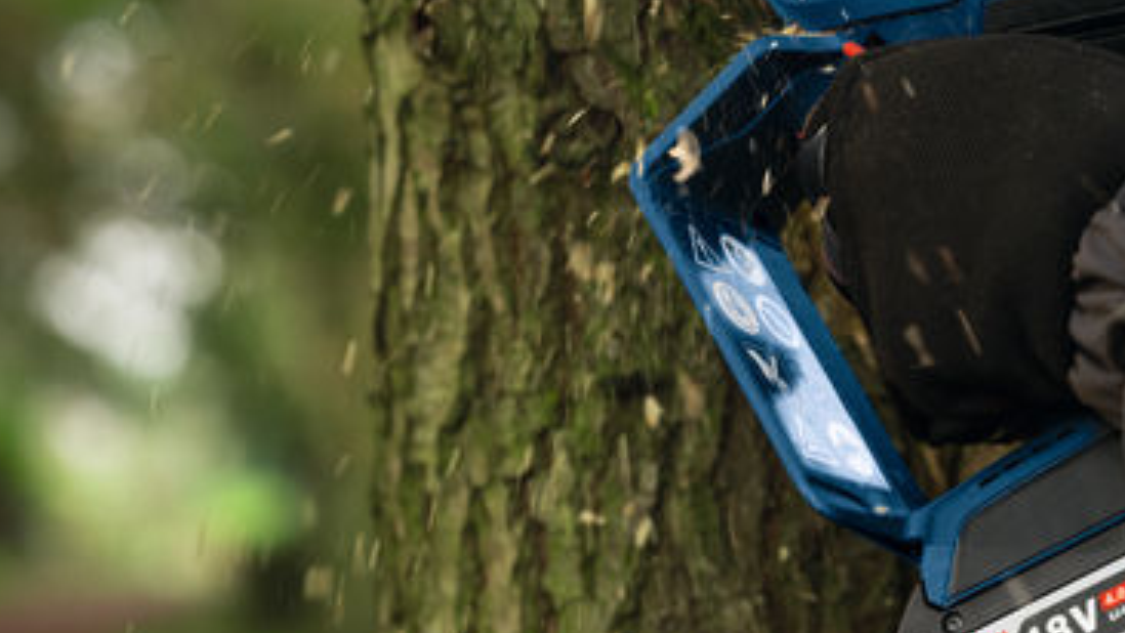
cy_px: 0
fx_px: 4445
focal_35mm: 149
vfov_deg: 8.1
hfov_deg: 14.4
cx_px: 689
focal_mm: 65
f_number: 2.8
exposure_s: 1/200
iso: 1600
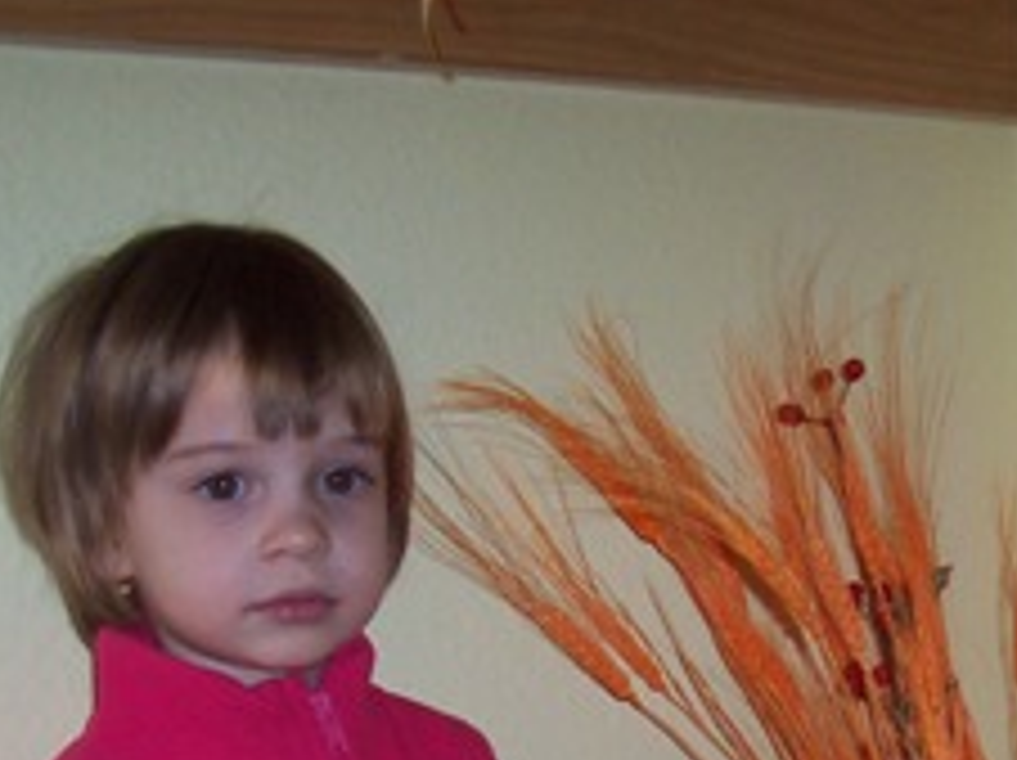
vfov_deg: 17.4
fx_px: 2407
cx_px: 792
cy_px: 839
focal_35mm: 82
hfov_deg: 23.6
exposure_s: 1/60
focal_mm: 5.6
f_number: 2.8
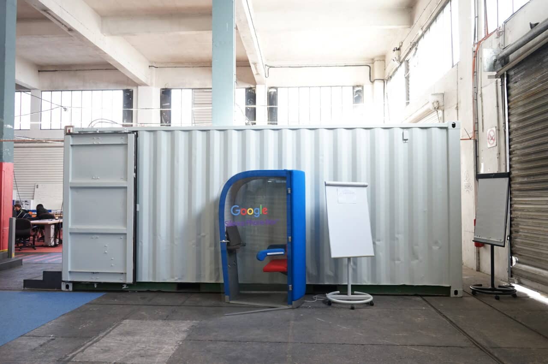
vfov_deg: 46.3
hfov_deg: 65.5
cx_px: 274
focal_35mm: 28
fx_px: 426
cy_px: 182
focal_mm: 28
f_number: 4
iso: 2000
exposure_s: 1/160
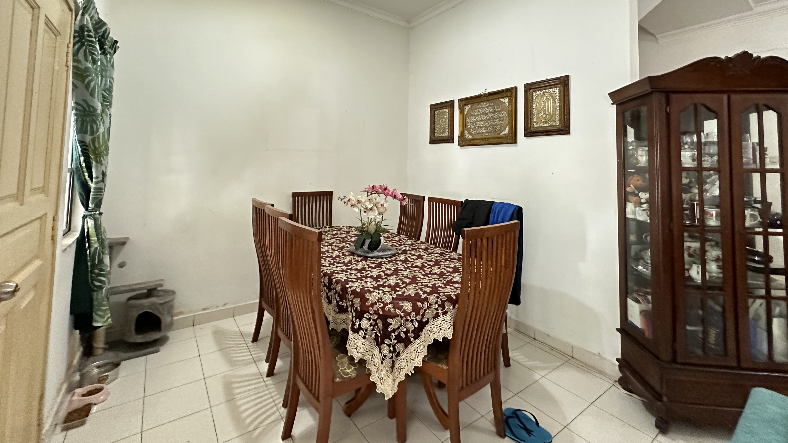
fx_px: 334
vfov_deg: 65.3
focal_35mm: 16
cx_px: 399
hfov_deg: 99.4
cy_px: 147
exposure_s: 1/50
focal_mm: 2.22
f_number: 2.2
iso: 800
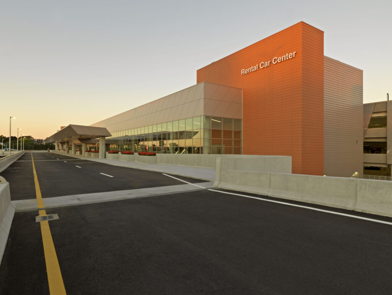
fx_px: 238
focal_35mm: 21
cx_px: 196
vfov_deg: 63.5
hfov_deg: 78.9
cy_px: 148
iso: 100
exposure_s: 2.5
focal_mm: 28
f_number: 32
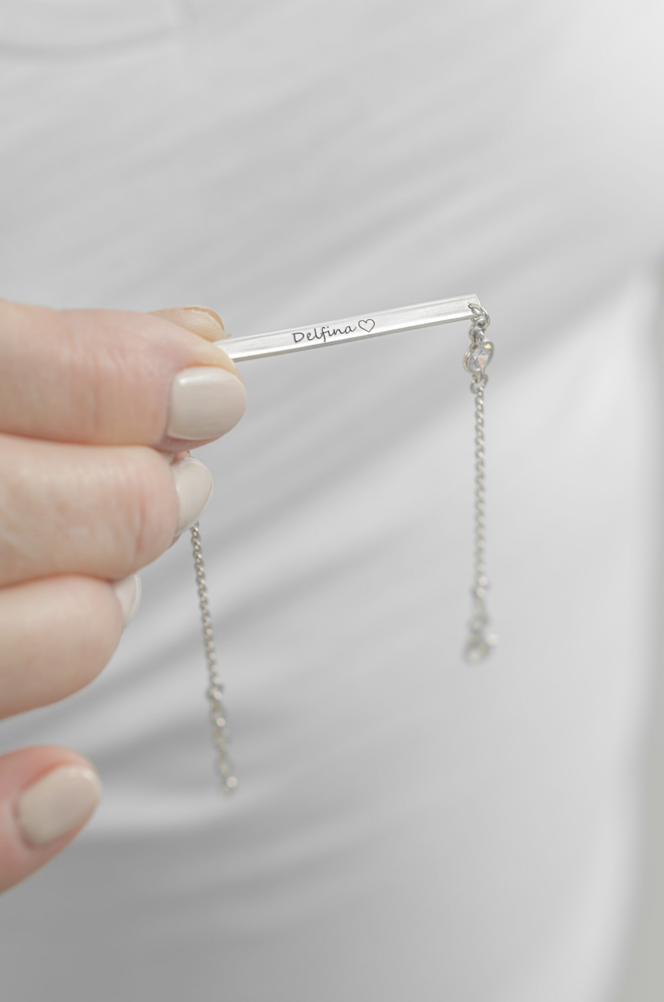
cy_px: 501
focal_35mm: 75
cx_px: 332
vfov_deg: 27.0
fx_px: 2084
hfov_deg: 18.1
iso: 125
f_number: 6.3
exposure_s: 1/100
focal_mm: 50
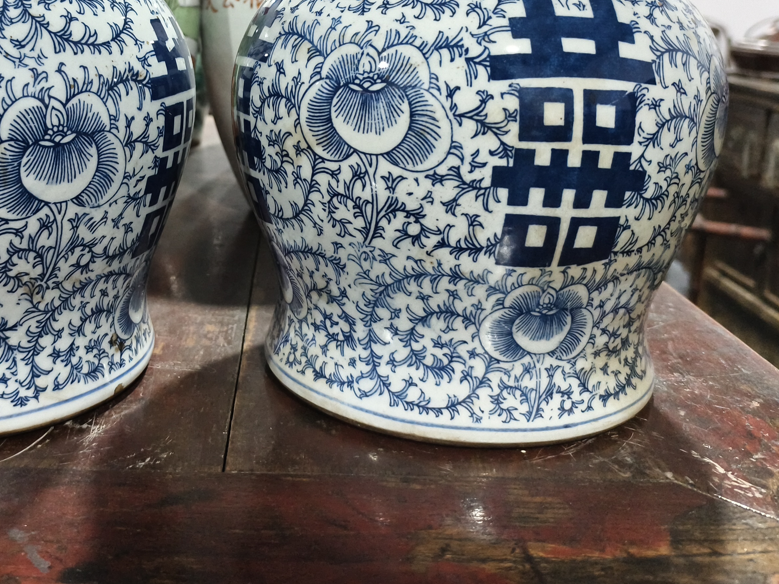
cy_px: 108
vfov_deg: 34.7
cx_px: 245
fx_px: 900
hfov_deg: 45.9
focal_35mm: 40
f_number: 1.57
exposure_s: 1/100
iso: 686
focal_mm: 5.6
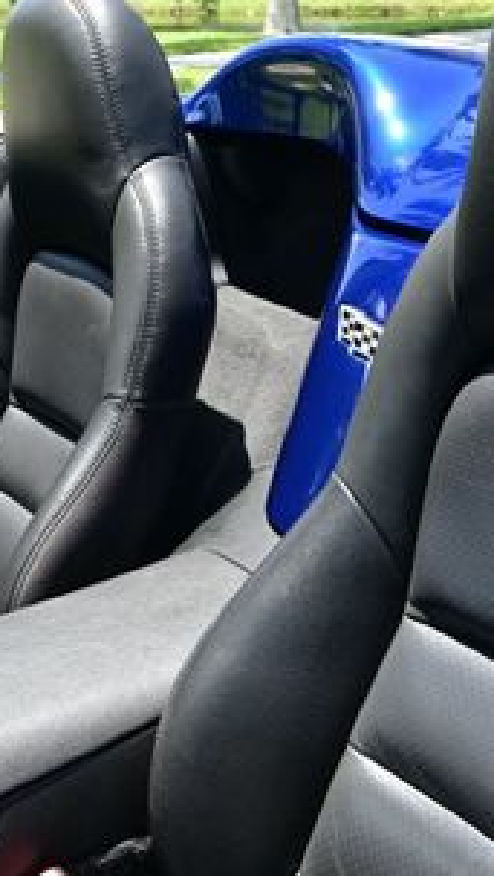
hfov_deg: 22.6
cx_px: 170
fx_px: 1231
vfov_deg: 39.1
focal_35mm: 53
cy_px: 454
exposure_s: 1/125
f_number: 5.6
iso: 100
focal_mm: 16
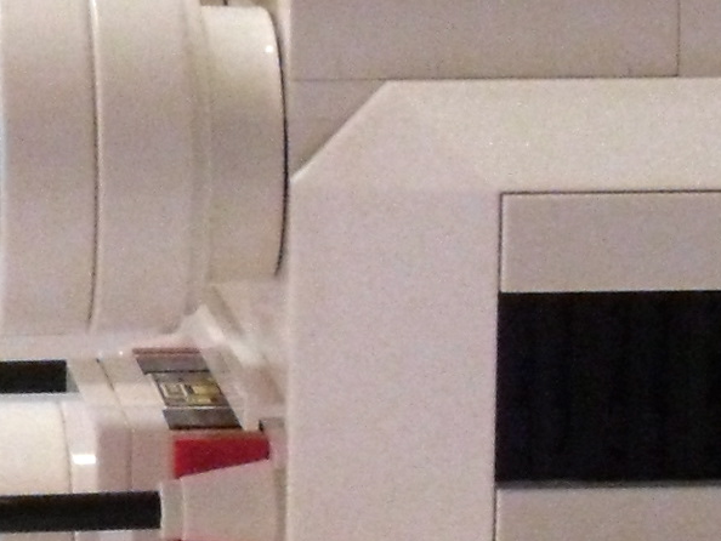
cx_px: -129
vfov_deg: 4.9
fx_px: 6314
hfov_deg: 6.5
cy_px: 548
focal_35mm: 303
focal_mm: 6.3
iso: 400
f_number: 3.5
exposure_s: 1/30
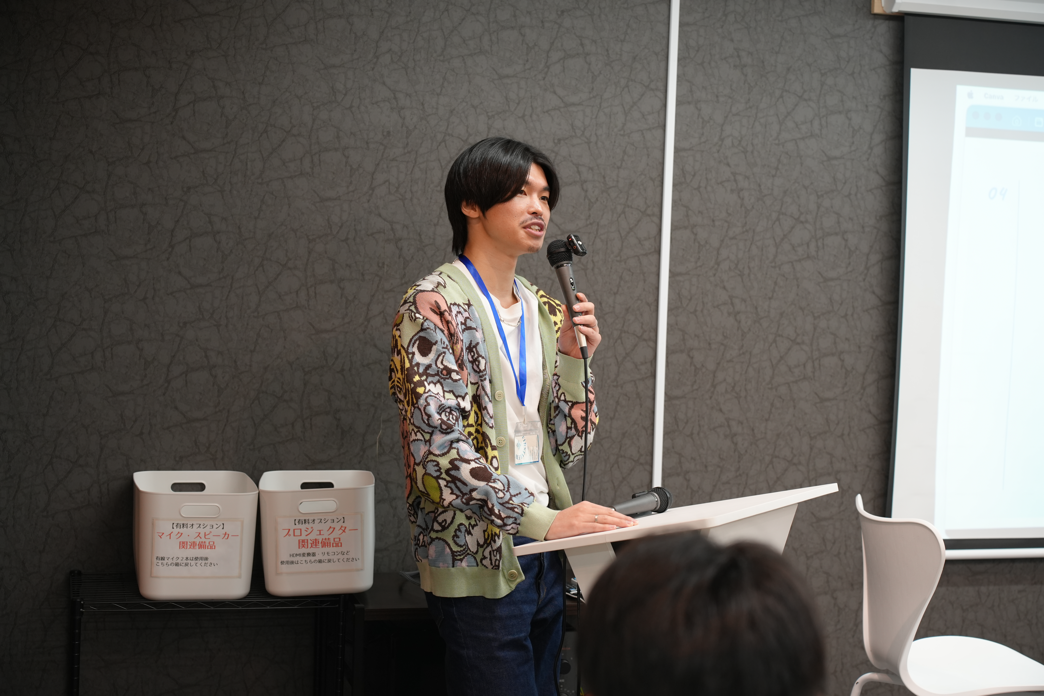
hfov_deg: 37.5
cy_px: 348
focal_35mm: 53
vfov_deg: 25.5
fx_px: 1537
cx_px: 522
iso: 640
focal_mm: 53
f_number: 4
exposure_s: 1/160
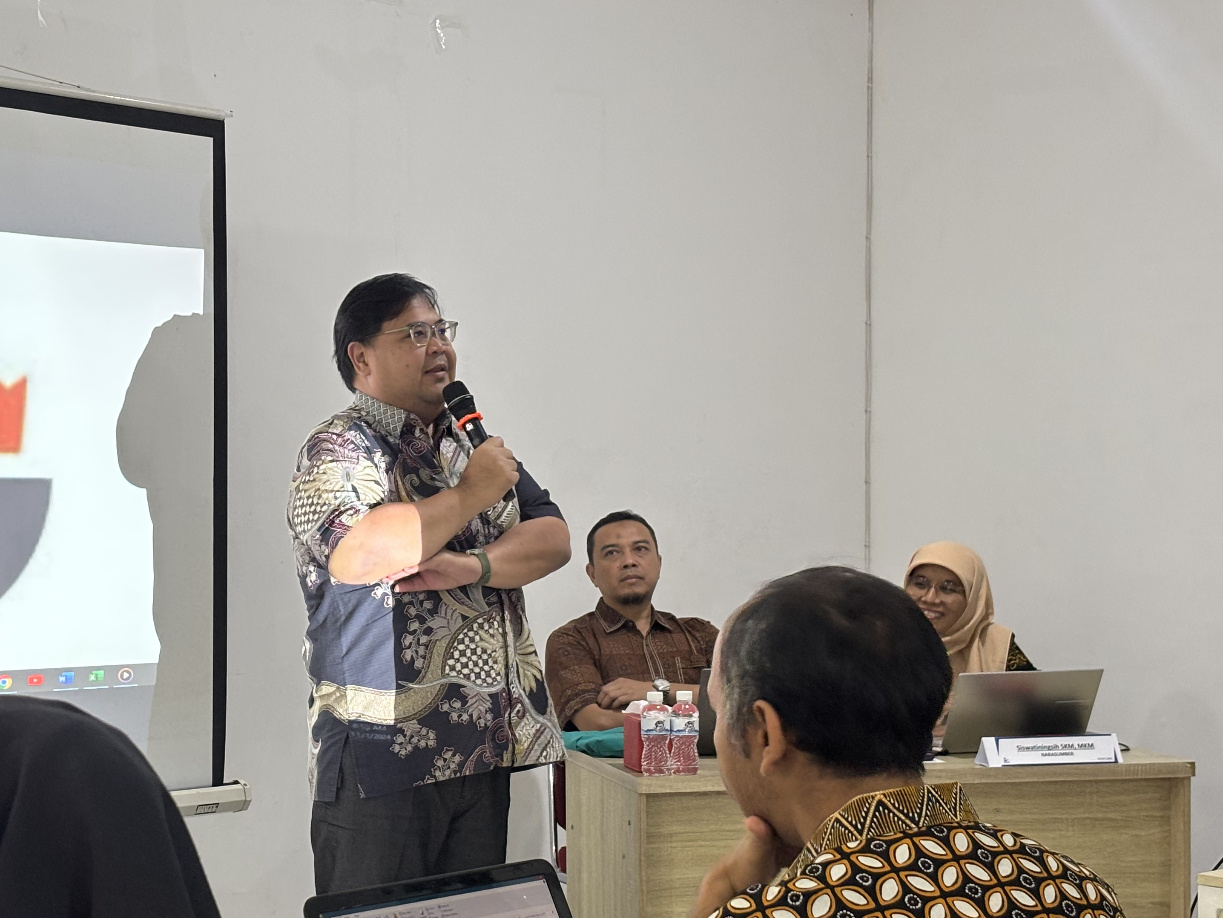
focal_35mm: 73
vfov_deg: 20.1
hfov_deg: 26.6
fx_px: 2579
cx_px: 433
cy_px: 555
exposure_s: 1/50
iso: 125
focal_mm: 5.96
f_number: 1.6
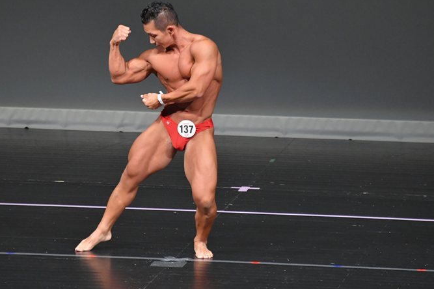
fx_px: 6302
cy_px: 124
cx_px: 196
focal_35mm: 523
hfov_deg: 3.9
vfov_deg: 2.6
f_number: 5.6
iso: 4000
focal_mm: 300
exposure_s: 1/400
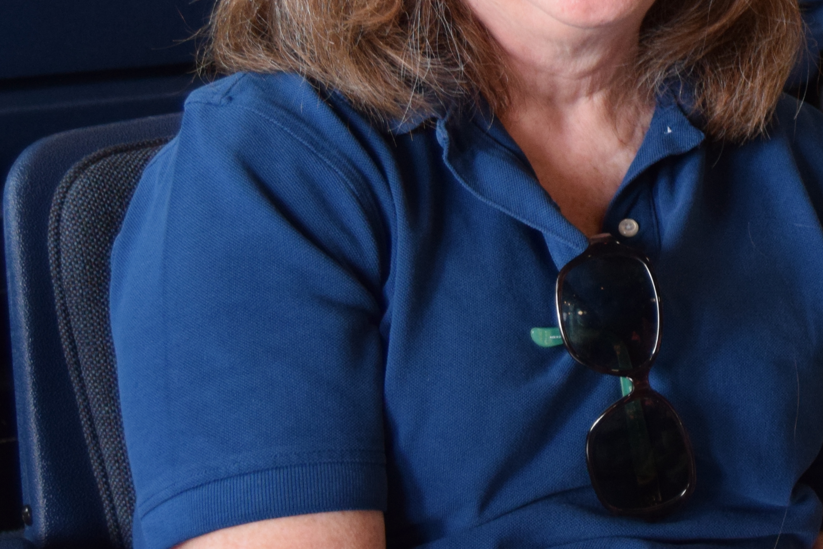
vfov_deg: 12.0
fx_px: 2583
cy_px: 26
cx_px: 916
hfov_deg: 17.5
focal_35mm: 113
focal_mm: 28
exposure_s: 1/30
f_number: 4
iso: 1100
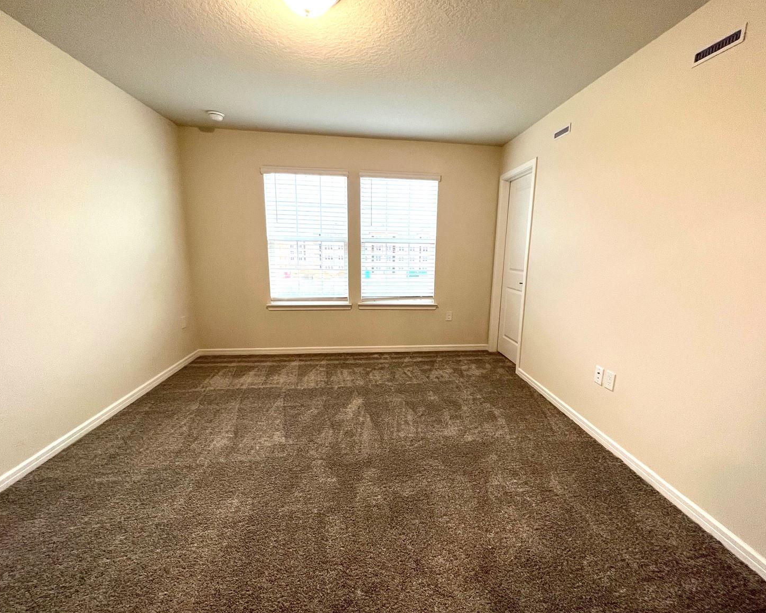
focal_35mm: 14
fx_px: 317
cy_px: 308
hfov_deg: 100.6
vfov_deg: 88.0
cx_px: 406
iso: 160
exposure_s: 1/120
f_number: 1.8
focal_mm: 1.57
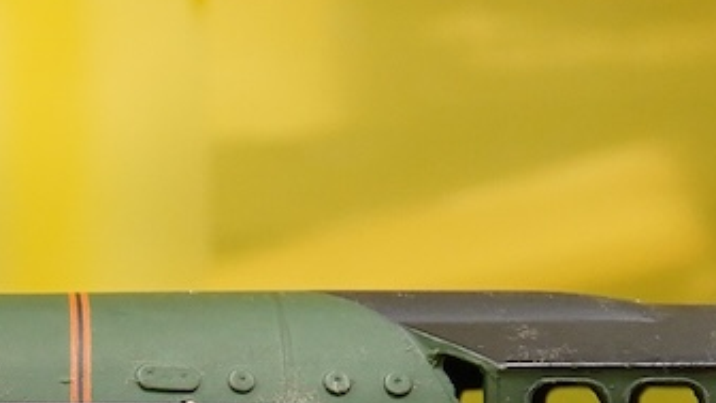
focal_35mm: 158
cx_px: -201
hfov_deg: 13.2
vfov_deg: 7.5
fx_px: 3000
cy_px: 599
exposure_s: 1/80
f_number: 9
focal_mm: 30
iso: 2500
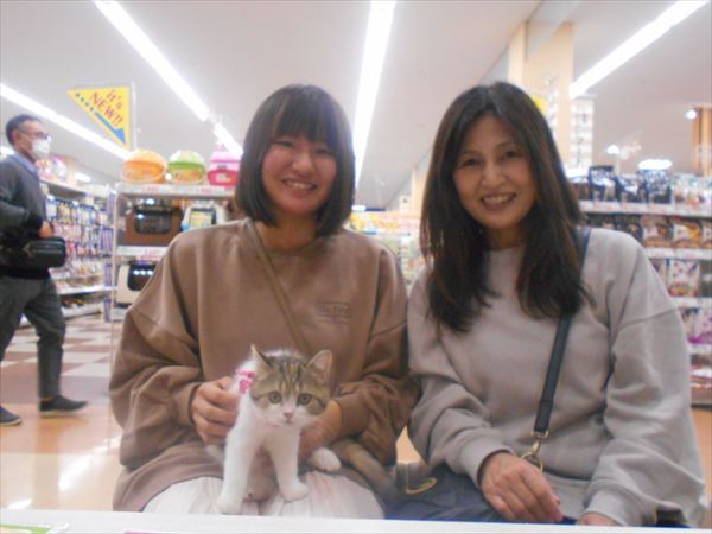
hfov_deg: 60.0
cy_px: 267
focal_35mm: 30
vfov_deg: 46.8
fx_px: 617
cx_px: 356
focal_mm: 5.1
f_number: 3.4
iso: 800
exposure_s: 1/100
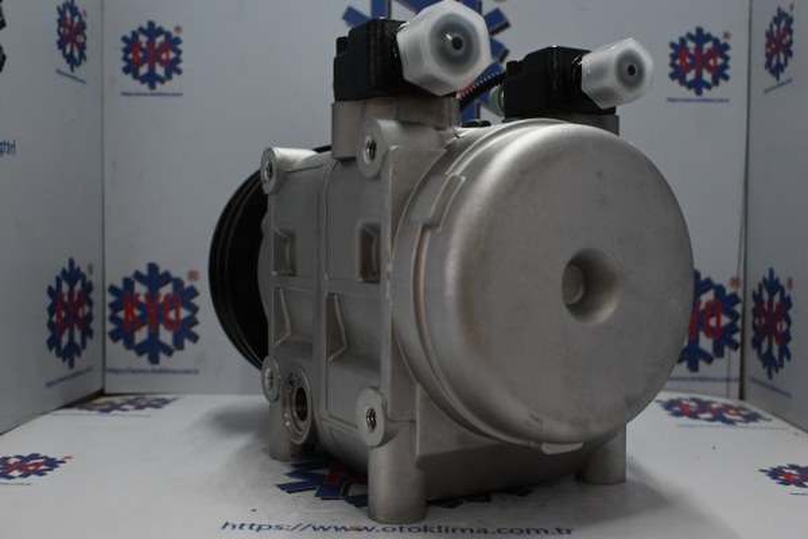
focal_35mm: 36
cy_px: 270
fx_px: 808
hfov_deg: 53.1
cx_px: 404
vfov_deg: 36.9
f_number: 4.2
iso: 2200
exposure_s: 1/125
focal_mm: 24
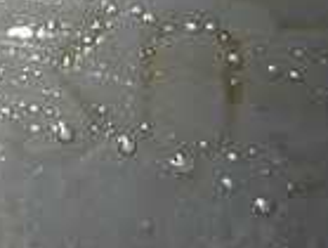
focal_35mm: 117
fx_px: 1111
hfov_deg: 16.2
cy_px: 57
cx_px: -52
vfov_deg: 12.7
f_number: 3.8
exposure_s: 1/100
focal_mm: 6.1
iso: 125
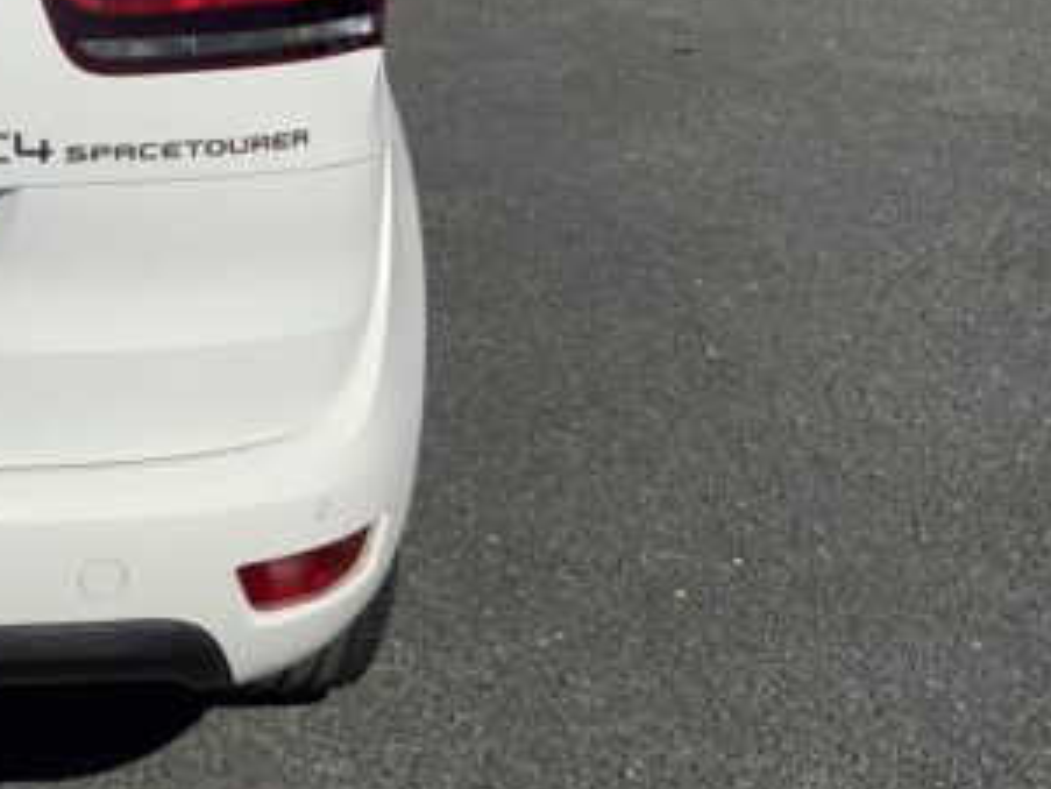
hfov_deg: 22.8
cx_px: -276
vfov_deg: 18.9
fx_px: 2339
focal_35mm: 77
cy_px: 126
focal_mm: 3
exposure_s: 1/7407
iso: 20
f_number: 1.8
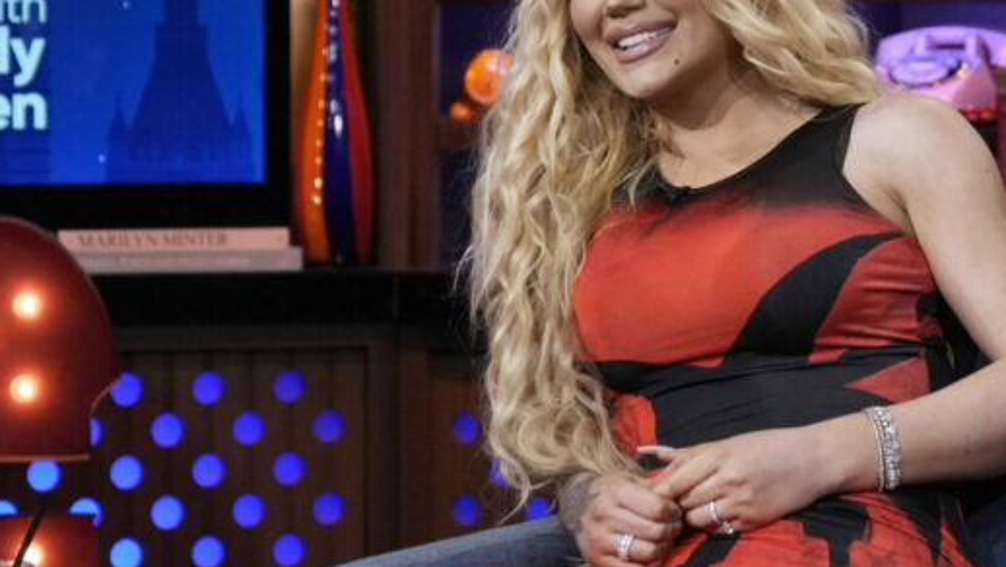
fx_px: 4350
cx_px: 517
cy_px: 305
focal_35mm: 163
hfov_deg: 13.2
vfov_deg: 7.5
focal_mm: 70
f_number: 2.8
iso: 3200
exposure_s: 1/160
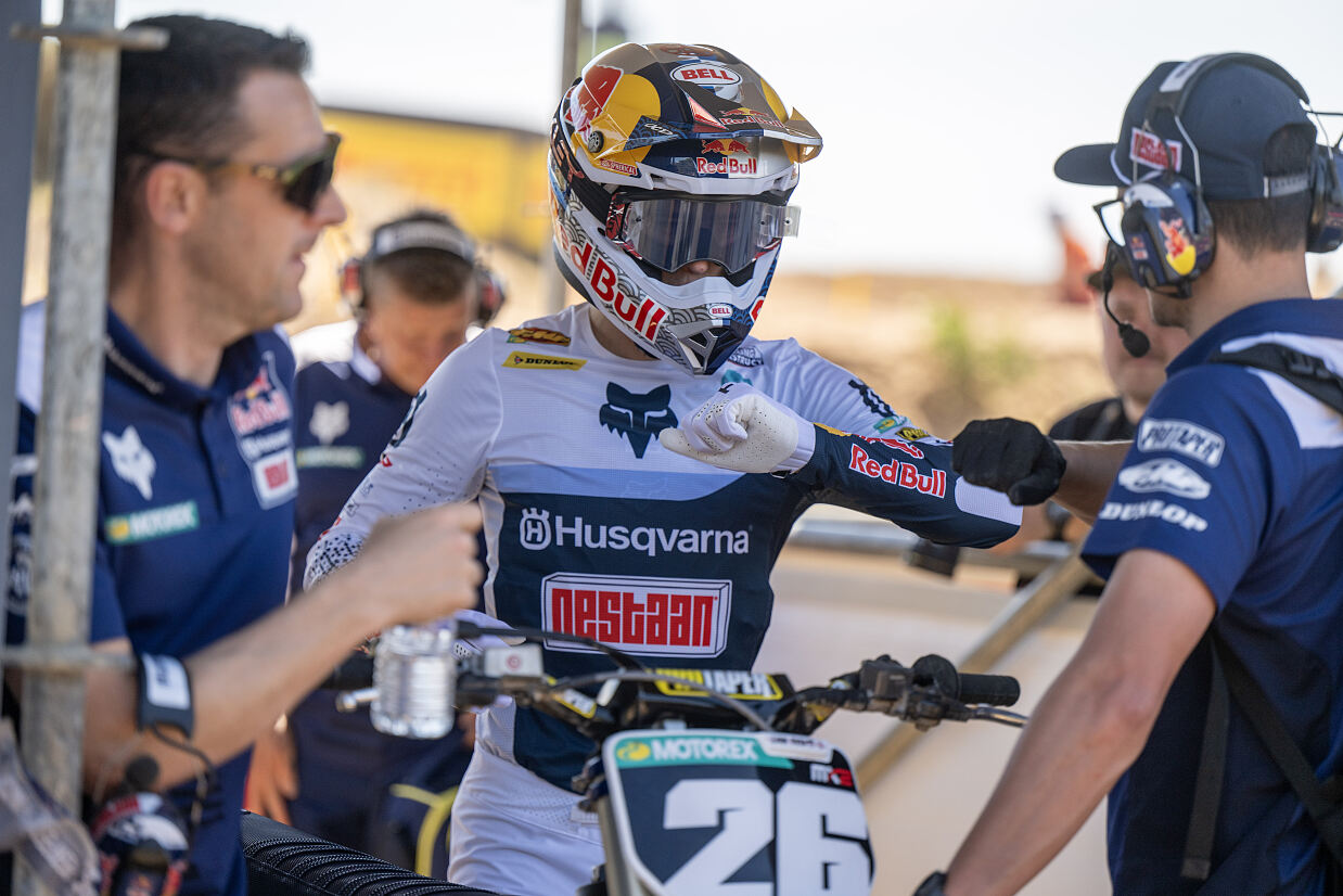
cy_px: 448
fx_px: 5783
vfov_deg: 8.9
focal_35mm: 155
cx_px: 672
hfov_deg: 13.2
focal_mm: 155
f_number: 2.8
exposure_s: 1/1250
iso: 200
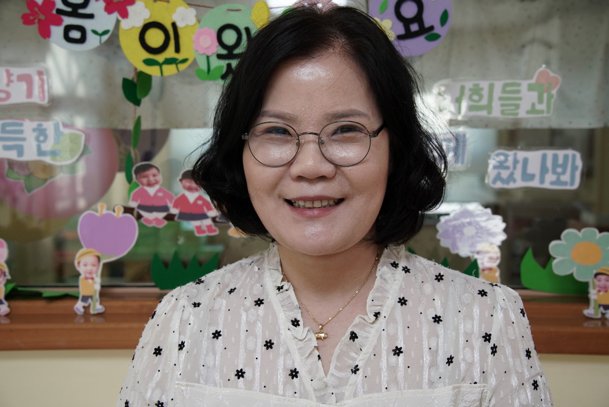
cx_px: 304
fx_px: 812
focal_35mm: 48
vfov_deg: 28.1
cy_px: 204
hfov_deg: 41.1
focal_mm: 48
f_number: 6.3
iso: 2000
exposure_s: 1/200
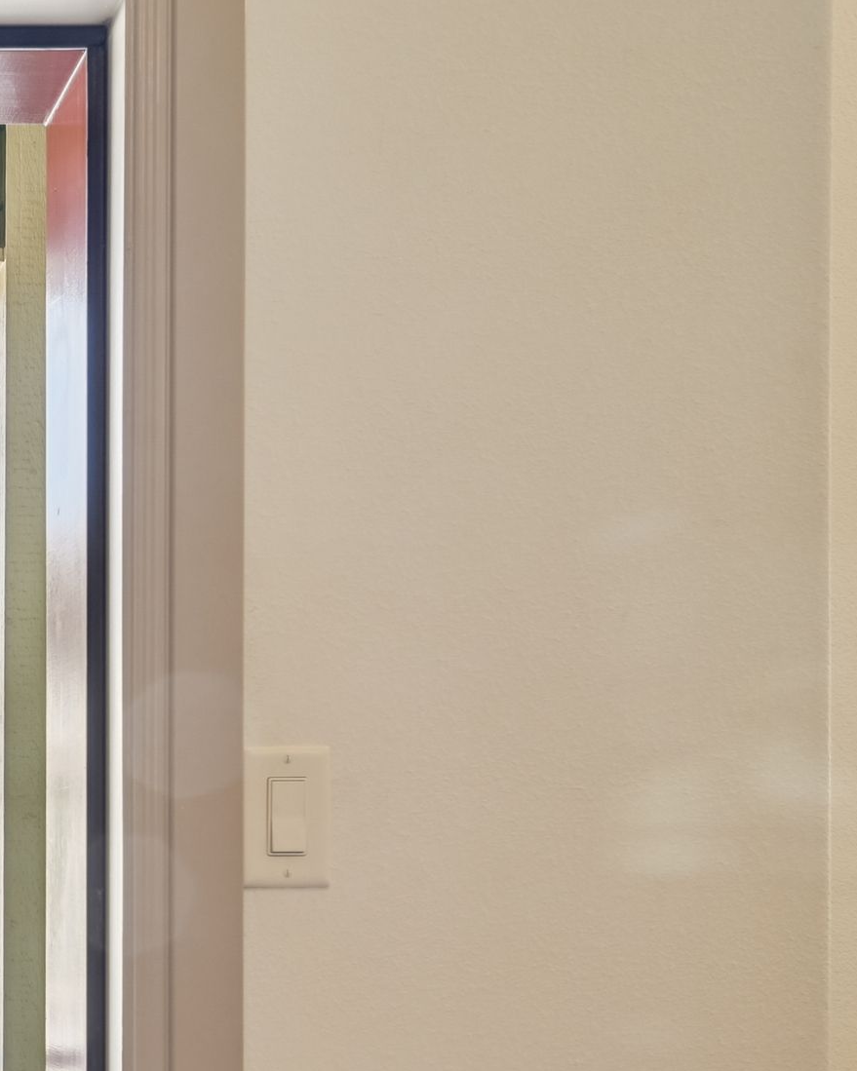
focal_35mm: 41
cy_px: 879
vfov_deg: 42.5
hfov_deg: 26.9
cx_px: -404
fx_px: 1300
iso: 400
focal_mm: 16
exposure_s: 1/60
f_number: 8
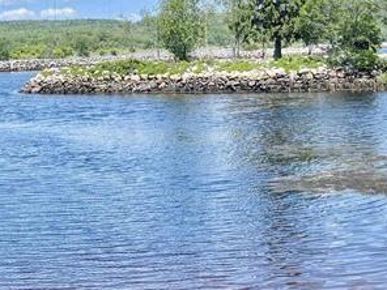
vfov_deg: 16.4
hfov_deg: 21.2
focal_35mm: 90
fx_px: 1006
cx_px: 18
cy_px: 166
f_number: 1.6
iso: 50
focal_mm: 5.96
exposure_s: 1/2933
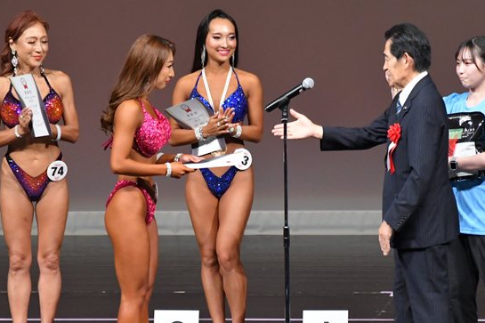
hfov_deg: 4.6
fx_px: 6033
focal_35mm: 448
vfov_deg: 3.1
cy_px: 213
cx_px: 267
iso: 4000
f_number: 5.6
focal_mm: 210
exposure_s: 1/400
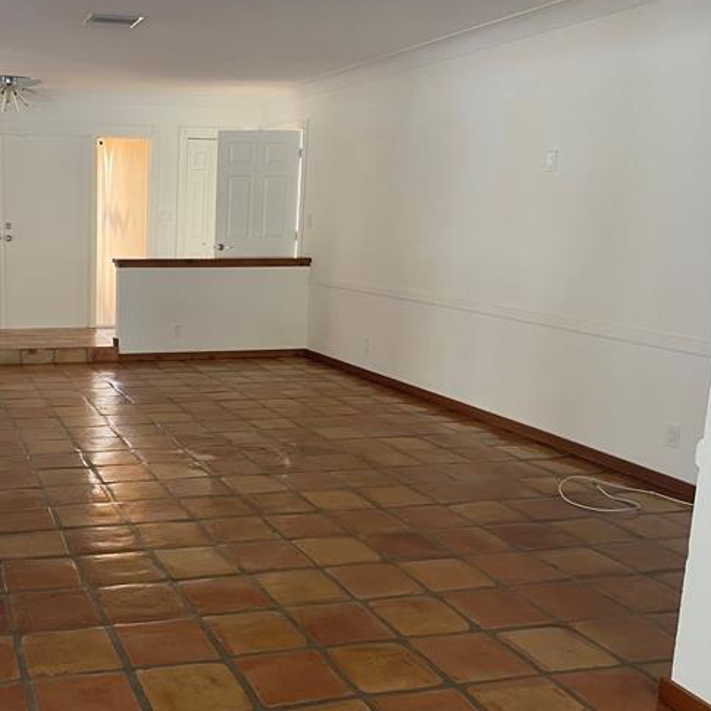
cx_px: 129
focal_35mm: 38
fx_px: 883
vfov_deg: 43.8
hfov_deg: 41.7
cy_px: 376
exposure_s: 1/60
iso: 160
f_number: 1.8
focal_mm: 4.25
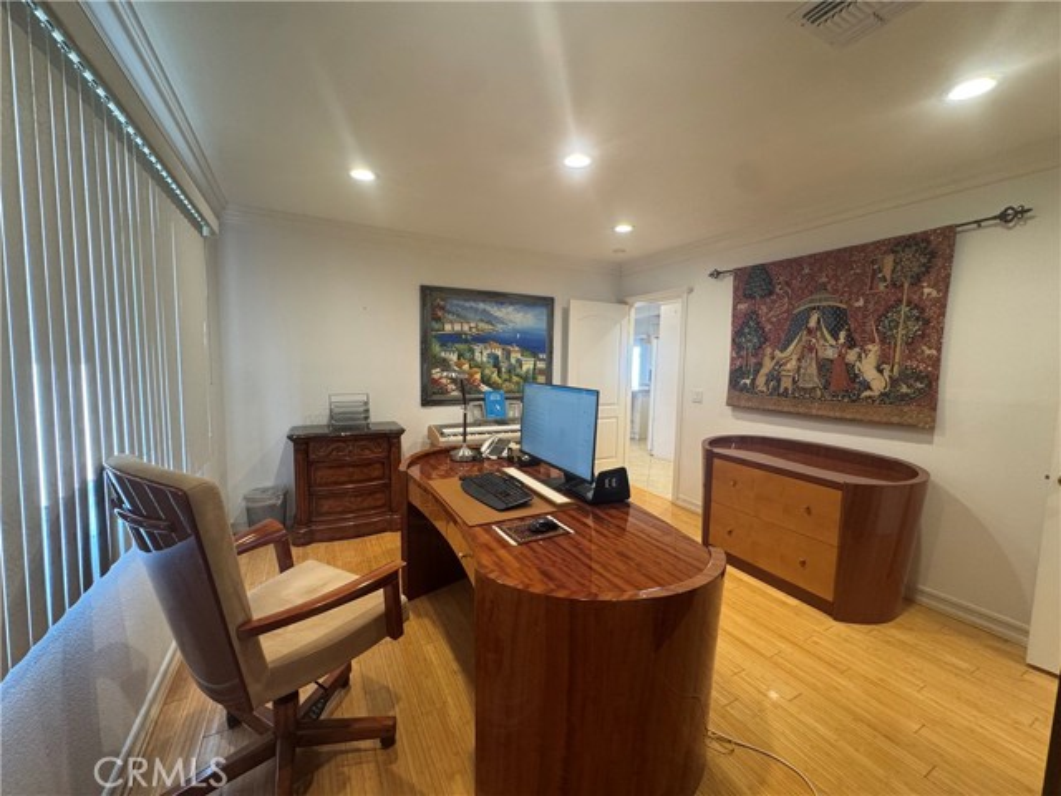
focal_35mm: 14
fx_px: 429
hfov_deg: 102.1
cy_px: 398
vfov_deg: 85.7
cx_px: 530
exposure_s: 1/60
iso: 160
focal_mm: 2.22
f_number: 2.2
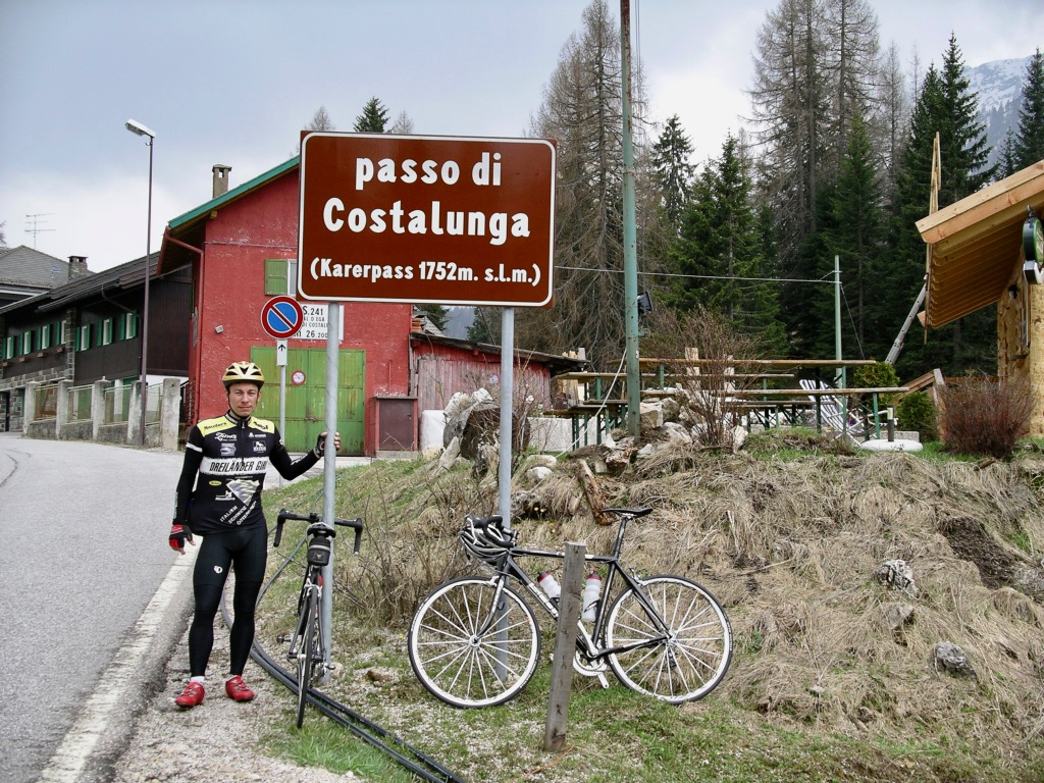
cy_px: 392
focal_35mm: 52
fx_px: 1568
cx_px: 522
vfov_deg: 28.0
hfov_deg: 36.8
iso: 64
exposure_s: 1/200
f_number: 3.8
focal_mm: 10.9
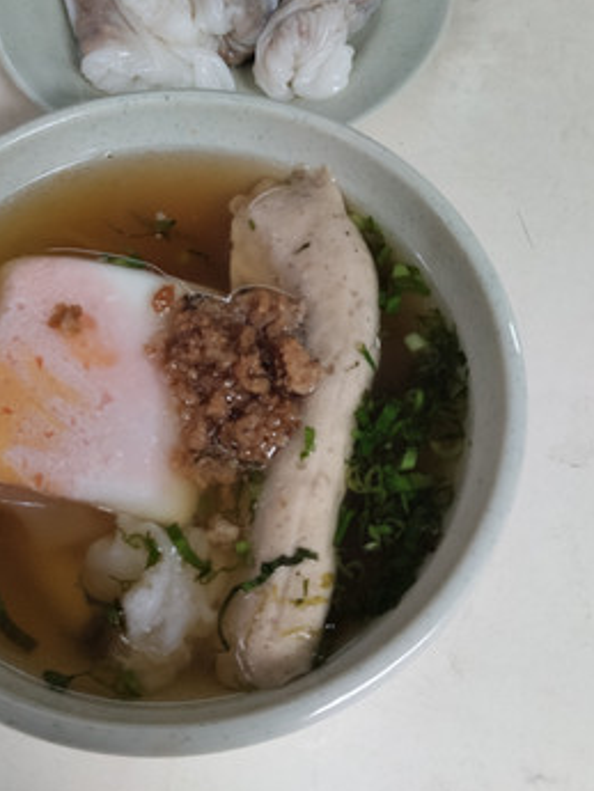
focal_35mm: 42
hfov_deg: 34.0
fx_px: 960
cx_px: 189
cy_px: 257
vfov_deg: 44.1
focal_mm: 4.22
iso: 125
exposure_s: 1/50
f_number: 1.8
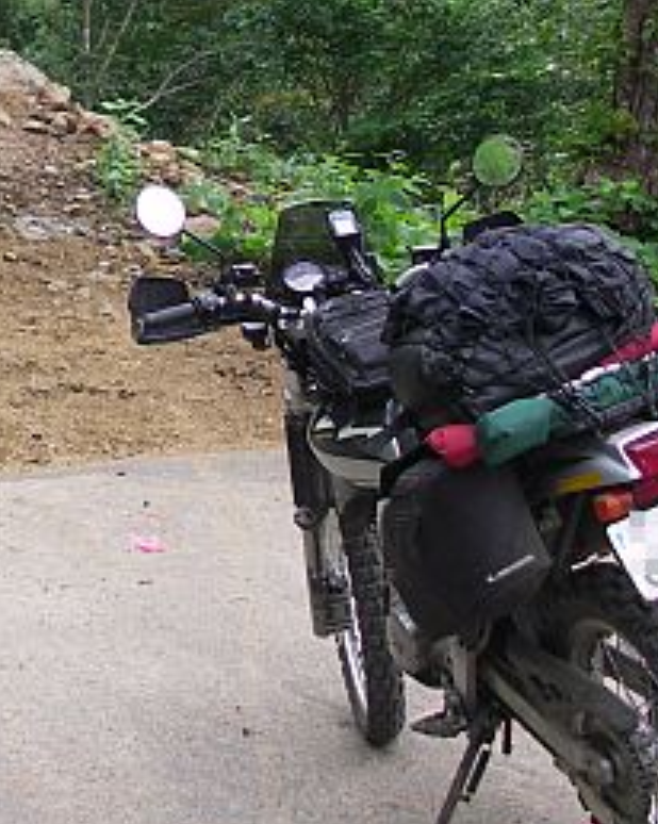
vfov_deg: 20.6
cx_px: -13
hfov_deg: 16.3
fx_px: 2242
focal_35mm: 92
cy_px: 195
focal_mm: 10
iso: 50
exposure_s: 1/100
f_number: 2.8
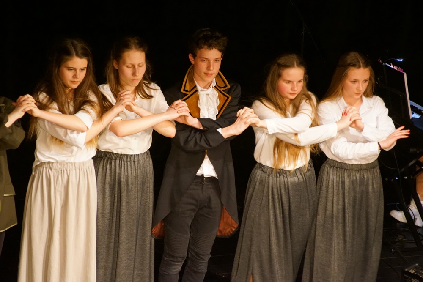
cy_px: 141
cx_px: 212
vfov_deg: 6.8
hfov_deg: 10.2
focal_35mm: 202
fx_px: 2380
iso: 3200
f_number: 5.6
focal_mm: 135
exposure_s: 1/50
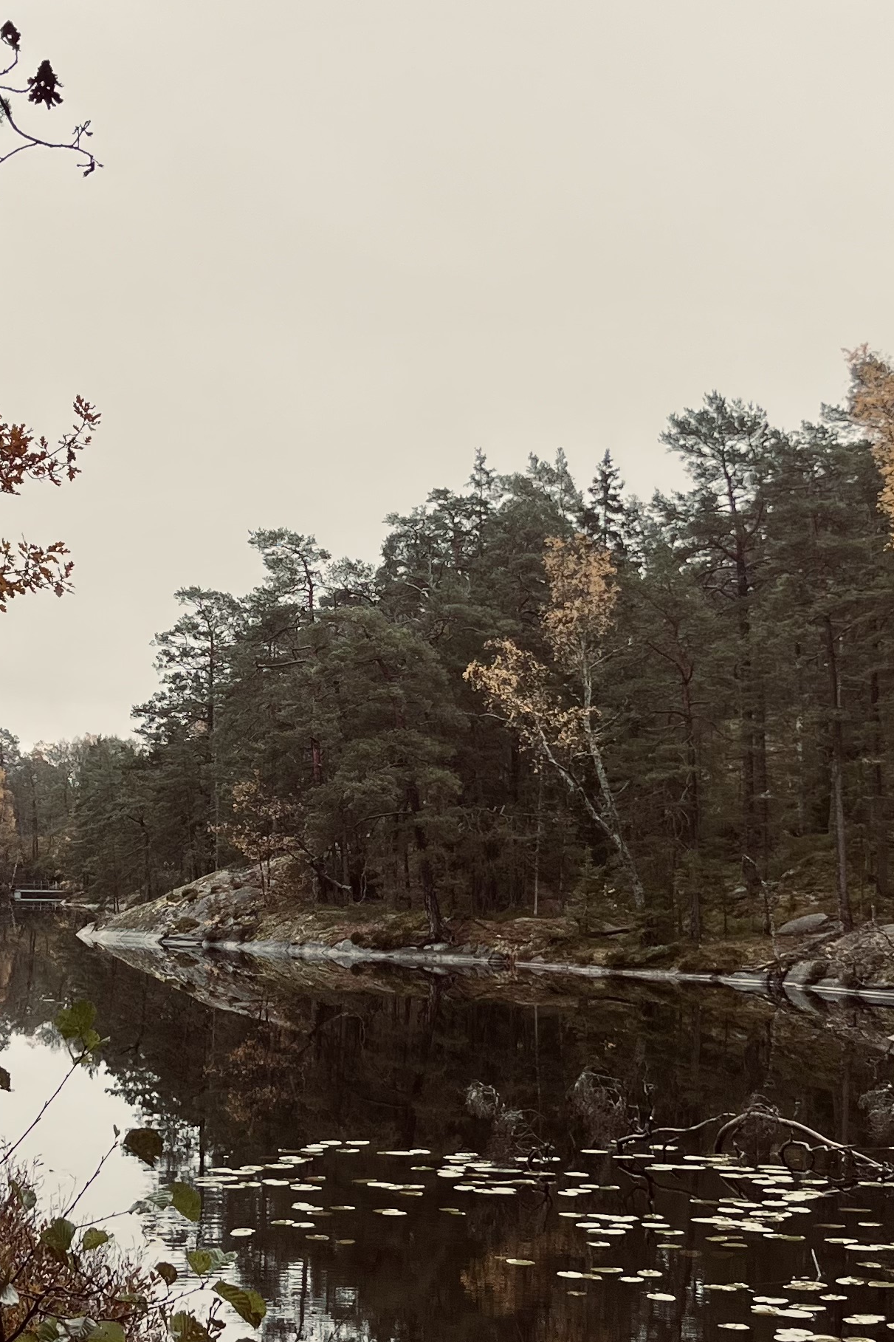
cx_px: 245
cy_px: 644
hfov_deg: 22.4
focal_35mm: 60
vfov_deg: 33.4
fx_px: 2235
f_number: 1.6
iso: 50
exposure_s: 1/337
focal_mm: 5.1
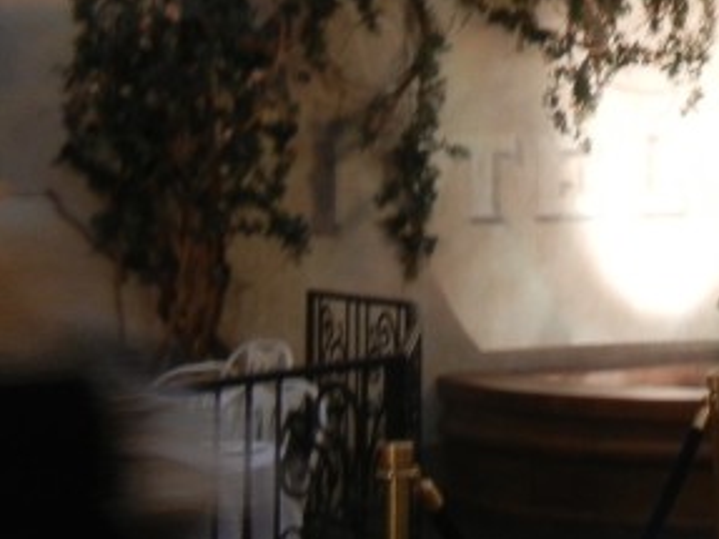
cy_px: -88
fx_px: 2222
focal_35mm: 107
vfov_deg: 13.5
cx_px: 879
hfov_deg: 17.5
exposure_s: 1/3.6
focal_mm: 5.4
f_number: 3.5
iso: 200
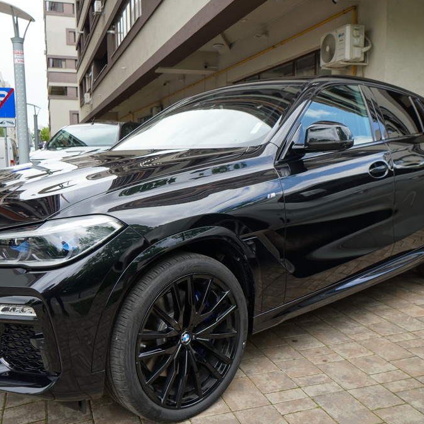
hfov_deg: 44.9
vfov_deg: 44.9
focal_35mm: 37
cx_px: 210
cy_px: 220
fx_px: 513
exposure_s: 1/125
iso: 100
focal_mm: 18
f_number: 4.5
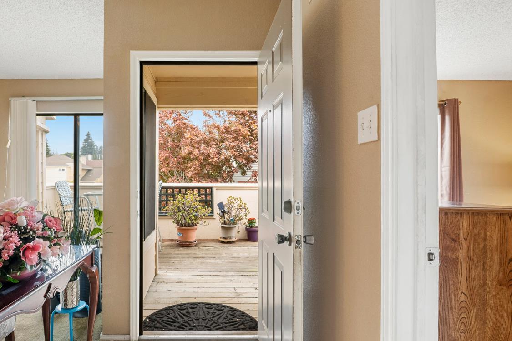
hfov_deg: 82.9
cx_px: 203
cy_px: 161
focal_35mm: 20
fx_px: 284
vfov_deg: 61.9
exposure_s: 1/3
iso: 320
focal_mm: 10
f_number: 8
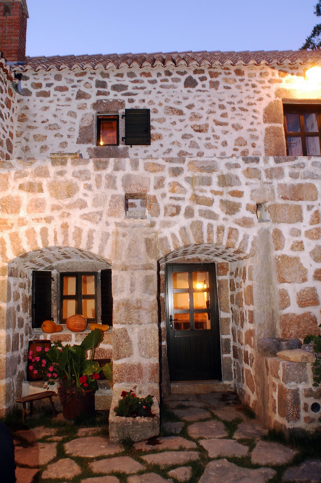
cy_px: 233
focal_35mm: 32
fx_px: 429
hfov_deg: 41.1
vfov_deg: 58.7
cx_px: 164
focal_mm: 20
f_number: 4.8
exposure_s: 1/6
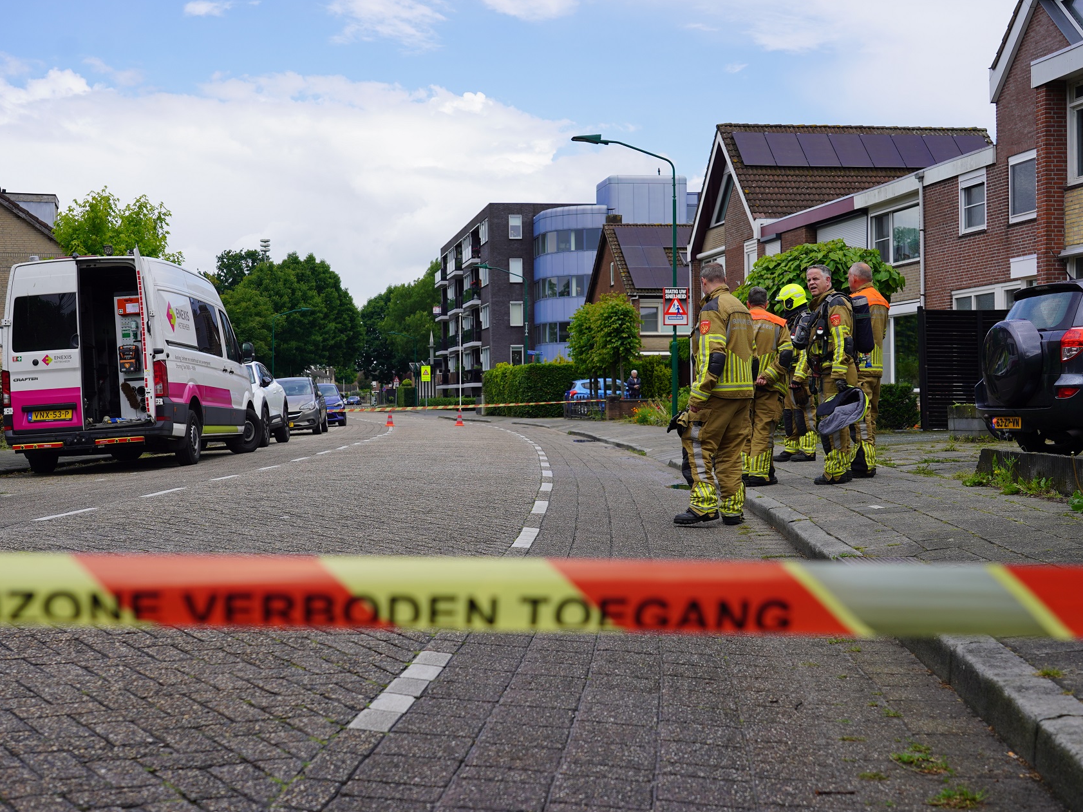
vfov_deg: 32.2
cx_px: 496
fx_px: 1408
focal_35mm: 45
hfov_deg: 42.0
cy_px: 404
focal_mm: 41
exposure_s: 1/500
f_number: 5
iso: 100
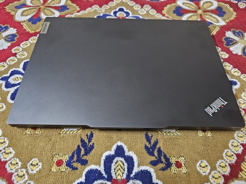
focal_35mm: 23
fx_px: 163
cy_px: 92
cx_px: 123
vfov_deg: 58.9
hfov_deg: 73.9
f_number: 1.7
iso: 500
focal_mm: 6.3
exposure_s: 1/24
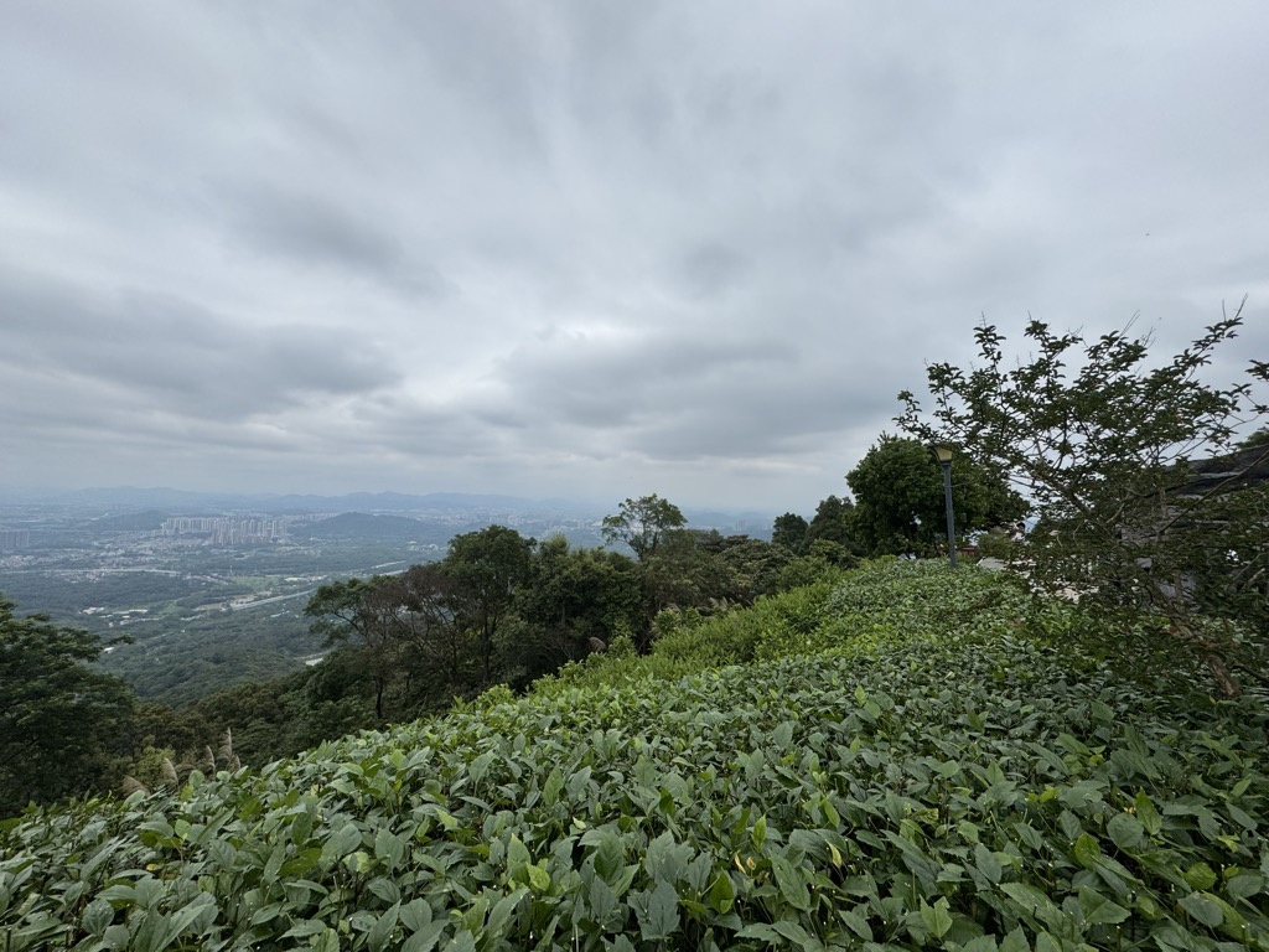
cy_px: 476
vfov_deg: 85.7
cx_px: 634
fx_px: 513
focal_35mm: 14
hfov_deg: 102.1
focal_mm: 2.22
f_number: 2.2
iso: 40
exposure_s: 1/3906
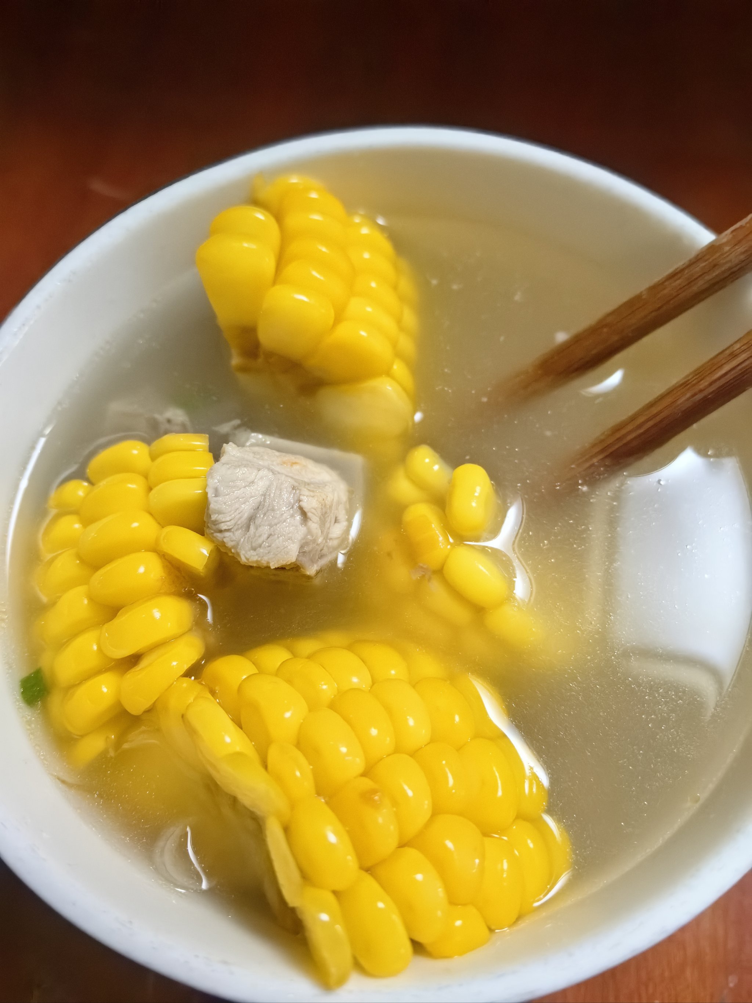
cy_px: 502
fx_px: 782
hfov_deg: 51.4
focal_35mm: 27
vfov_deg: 65.3
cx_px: 376
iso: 1250
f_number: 2
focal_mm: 5.75
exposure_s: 1/100
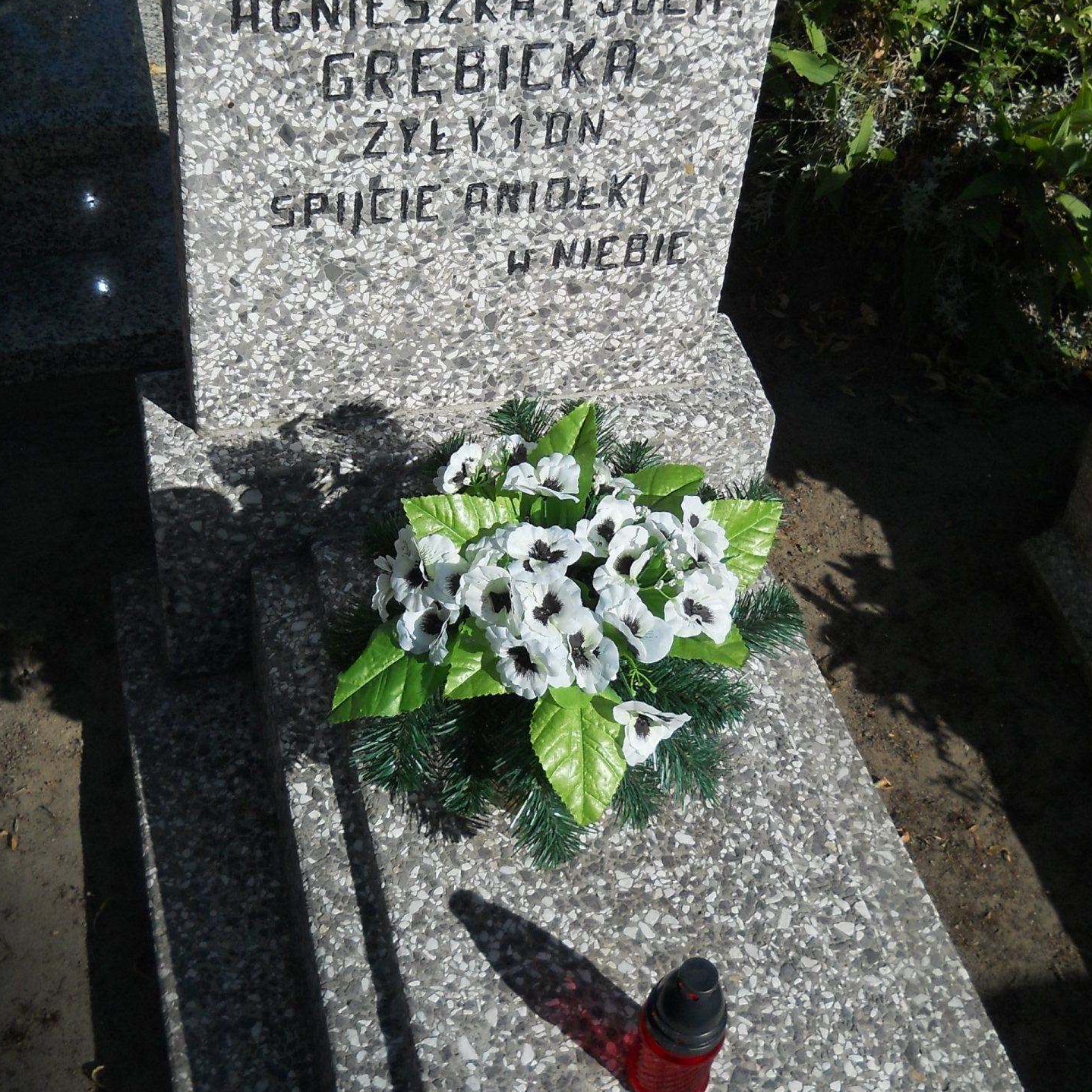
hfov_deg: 34.7
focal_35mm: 49
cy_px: 382
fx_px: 1749
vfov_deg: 34.4
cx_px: 550
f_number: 5.5
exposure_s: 1/500
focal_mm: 6.72
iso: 80
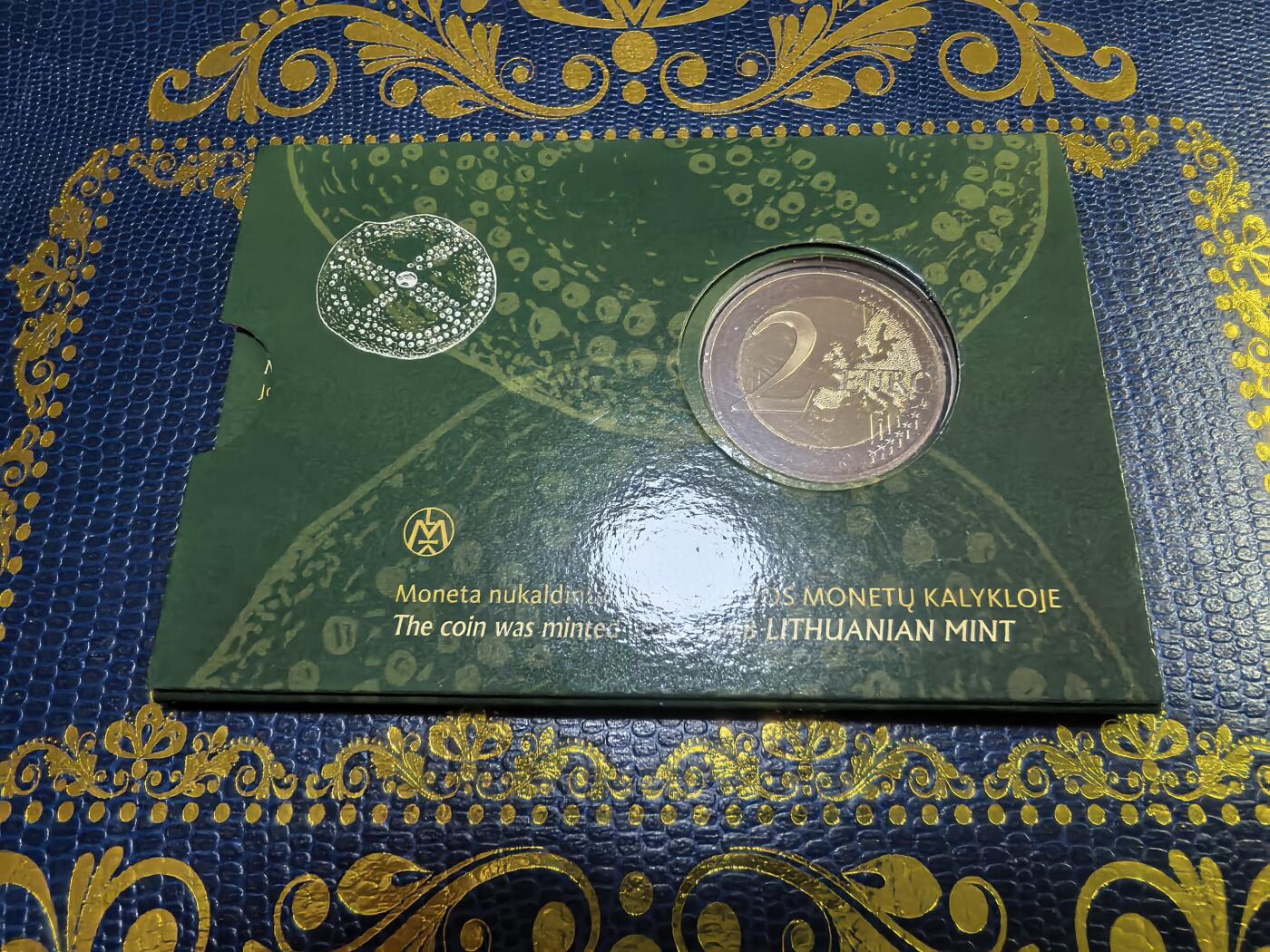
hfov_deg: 71.6
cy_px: 476
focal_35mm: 24
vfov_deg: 56.8
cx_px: 635
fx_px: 881
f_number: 2.2
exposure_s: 1/33.3
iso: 160
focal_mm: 1.68
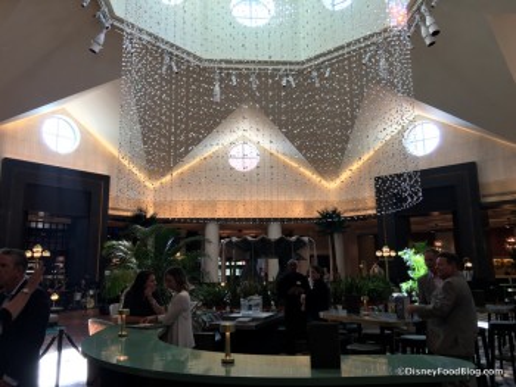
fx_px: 433
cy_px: 194
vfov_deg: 48.3
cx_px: 258
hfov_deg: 61.6
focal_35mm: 29
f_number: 2.2
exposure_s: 1/40
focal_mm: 4.15
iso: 25
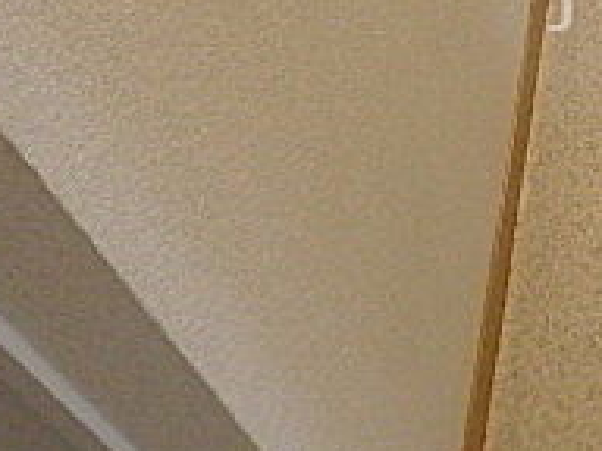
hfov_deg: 24.6
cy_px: -6
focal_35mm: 70
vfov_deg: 20.3
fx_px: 1217
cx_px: 762
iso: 800
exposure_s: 1/20
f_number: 3.5
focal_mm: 3.7
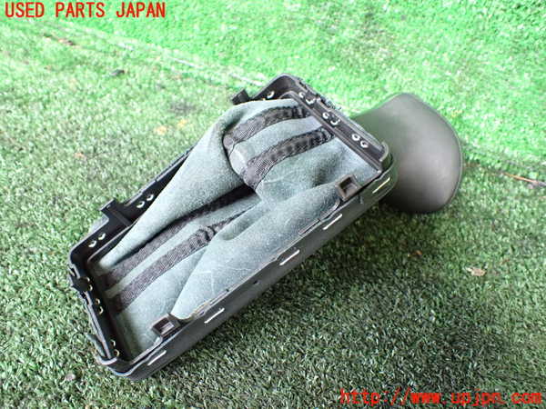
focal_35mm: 30
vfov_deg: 46.8
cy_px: 204
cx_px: 273
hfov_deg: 60.0
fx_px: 473
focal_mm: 5.4
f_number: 2.3
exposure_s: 1/80
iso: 800
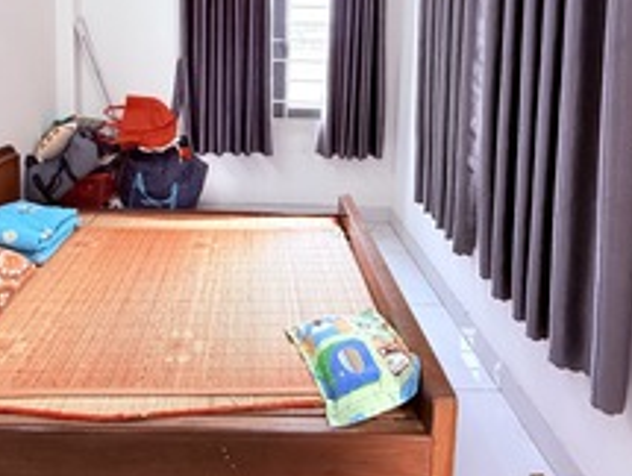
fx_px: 475
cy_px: 73
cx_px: 273
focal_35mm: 26
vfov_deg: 49.0
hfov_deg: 66.9
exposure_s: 1/99
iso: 320
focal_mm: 2.22
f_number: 2.2
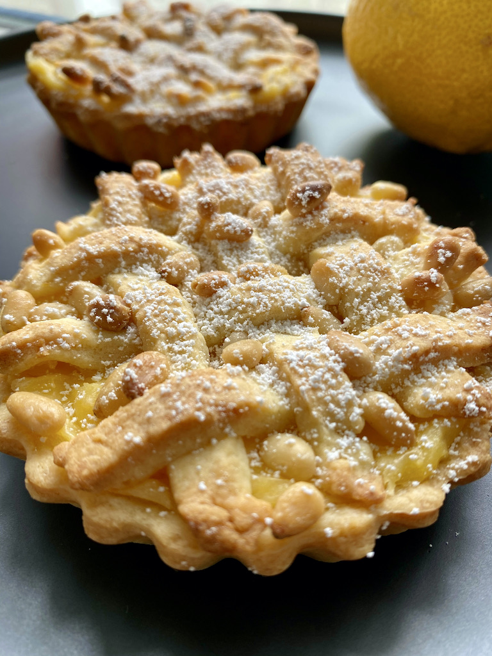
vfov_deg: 67.3
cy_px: 328
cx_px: 246
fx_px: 493
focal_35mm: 26
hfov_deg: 53.1
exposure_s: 1/123
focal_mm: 4.25
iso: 32
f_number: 1.8
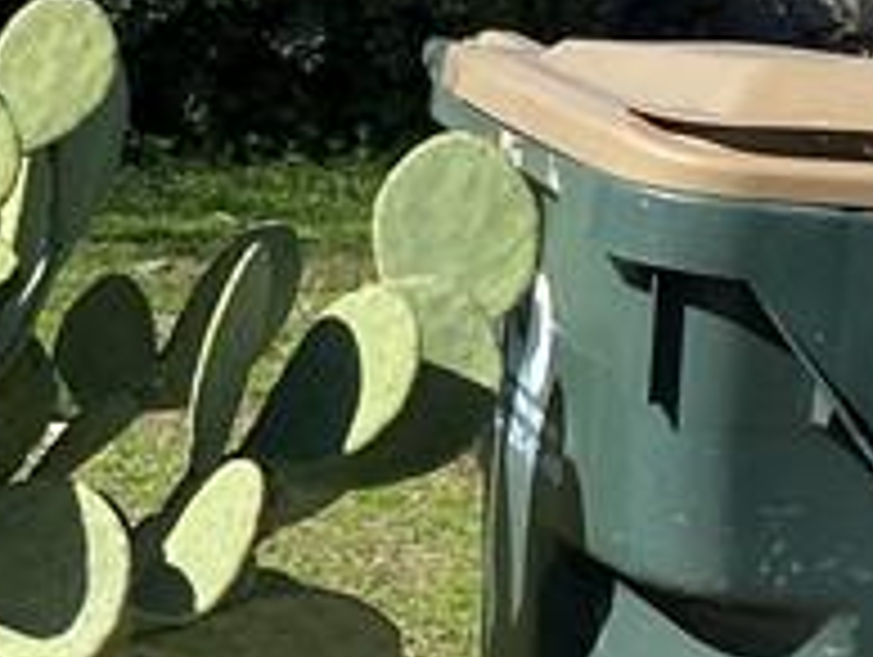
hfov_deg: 12.6
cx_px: -864
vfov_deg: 10.6
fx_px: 3459
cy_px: -194
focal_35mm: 137
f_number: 1.8
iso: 32
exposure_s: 1/1996
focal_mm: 4.25
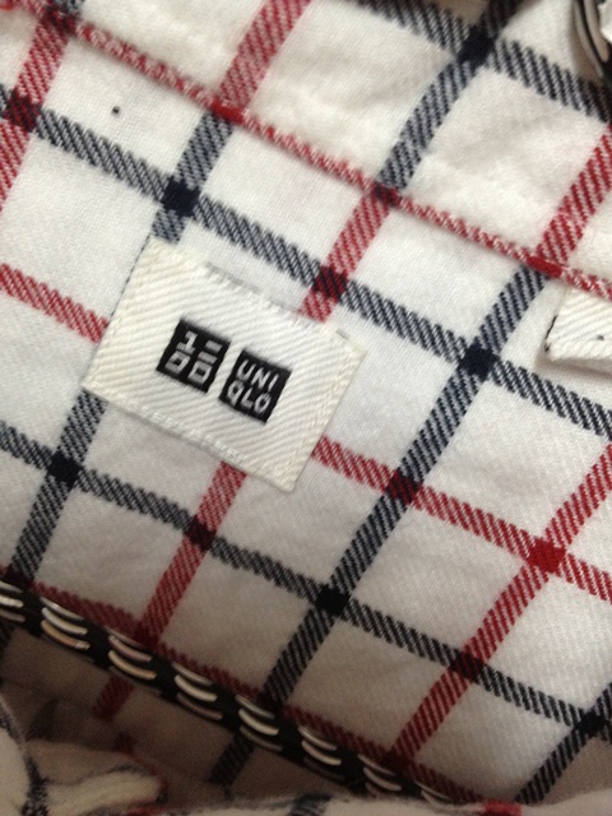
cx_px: 306
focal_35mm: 35
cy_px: 408
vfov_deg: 52.6
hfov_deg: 40.7
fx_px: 825
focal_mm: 4.28
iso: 200
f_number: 2.4
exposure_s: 1/20
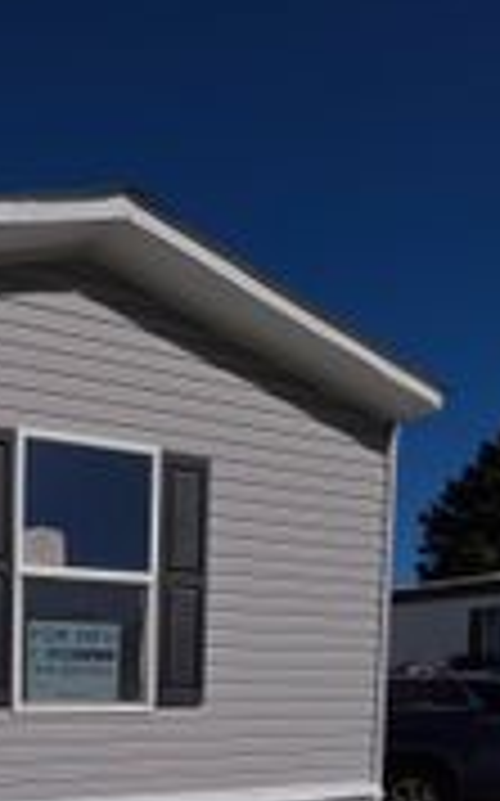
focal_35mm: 31
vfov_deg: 53.0
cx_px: -81
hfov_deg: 33.8
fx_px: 677
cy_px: 734
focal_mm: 2.2
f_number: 1.9
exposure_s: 1/4744
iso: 20
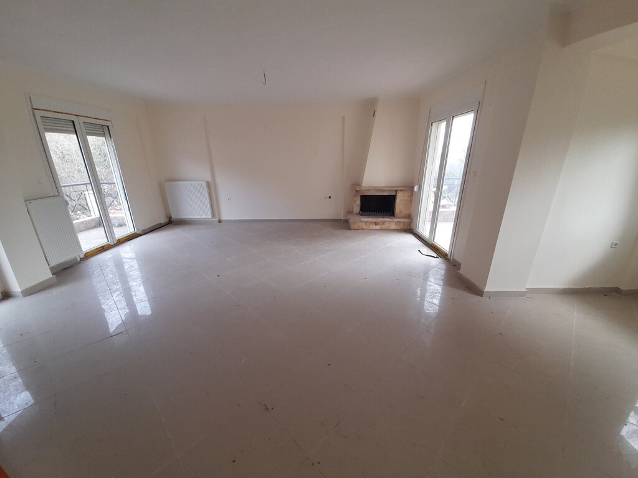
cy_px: 239
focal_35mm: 13
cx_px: 319
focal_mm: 1.42
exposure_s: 1/50
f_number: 2.2
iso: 50
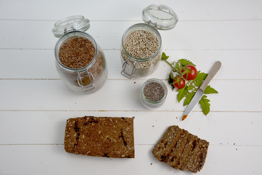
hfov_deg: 41.1
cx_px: 131
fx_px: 349
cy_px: 88
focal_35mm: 48
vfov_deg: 28.1
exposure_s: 1/80
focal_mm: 32
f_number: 4.5
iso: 400
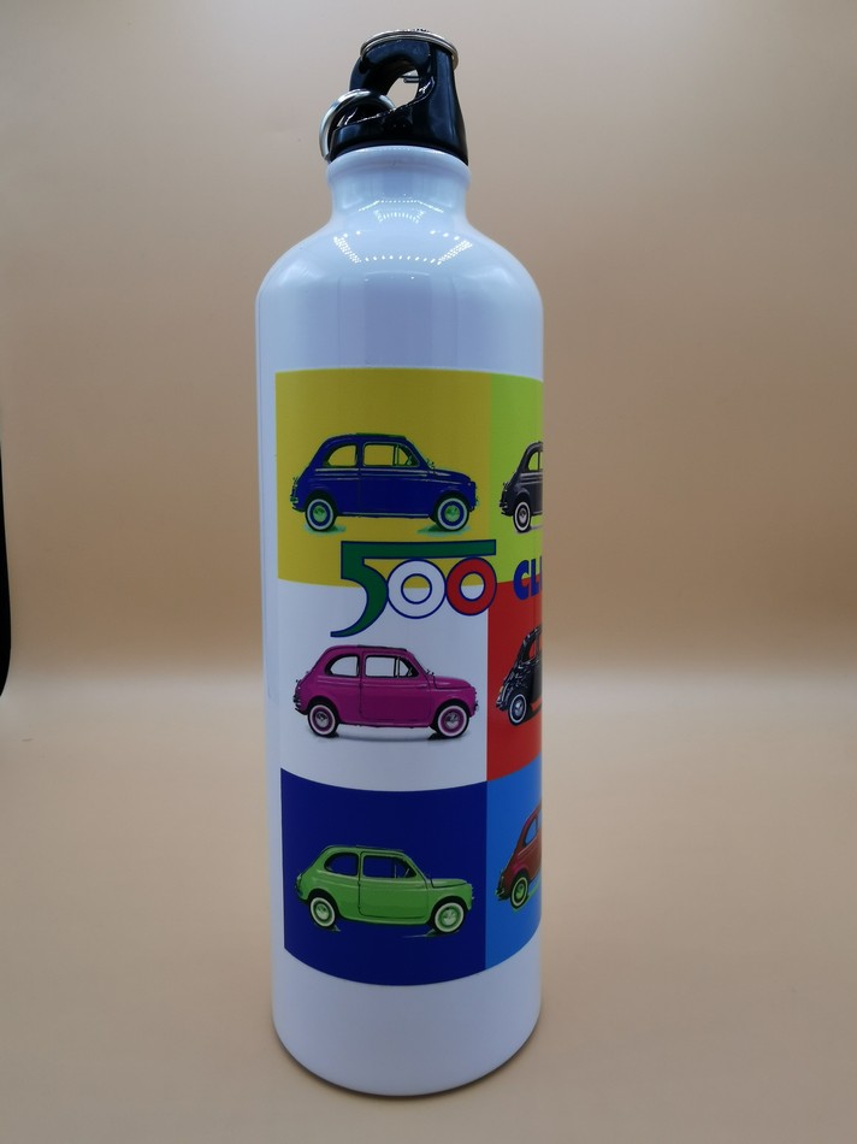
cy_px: 572
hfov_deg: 61.1
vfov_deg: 76.4
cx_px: 428
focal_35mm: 22
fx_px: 727
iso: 64
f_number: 2.2
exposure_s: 1/100
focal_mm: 2.35
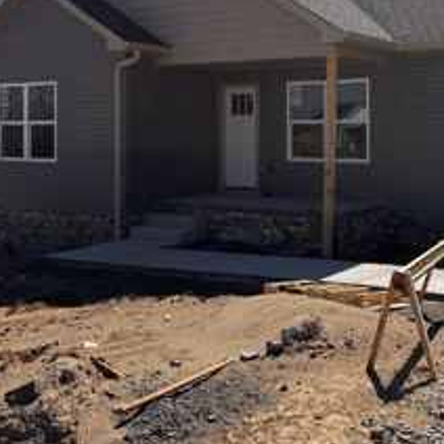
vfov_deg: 33.4
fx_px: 726
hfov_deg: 33.2
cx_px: 348
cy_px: 116
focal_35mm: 50
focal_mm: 6.76
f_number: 1.78
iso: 80
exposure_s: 1/5814
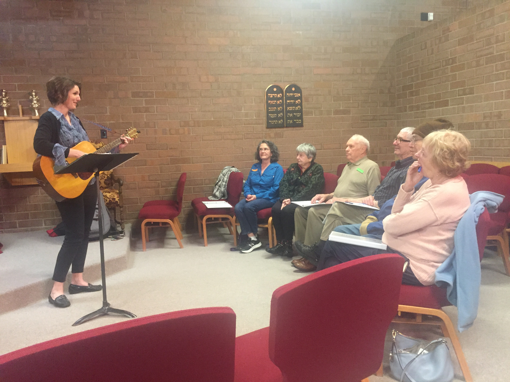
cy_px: 191
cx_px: 255
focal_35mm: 29
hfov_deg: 61.7
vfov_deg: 48.2
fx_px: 427
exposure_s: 1/24
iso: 250
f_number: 2.2
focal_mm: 4.15
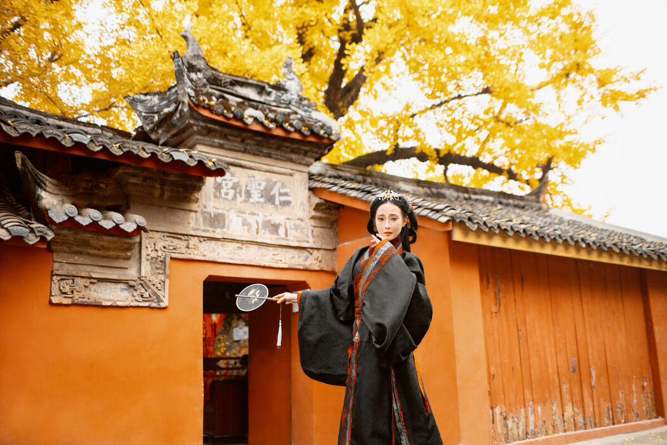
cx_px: 334
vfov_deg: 37.9
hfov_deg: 54.4
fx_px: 648
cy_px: 222
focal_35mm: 35
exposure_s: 1/1600
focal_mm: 35
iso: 200
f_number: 1.8
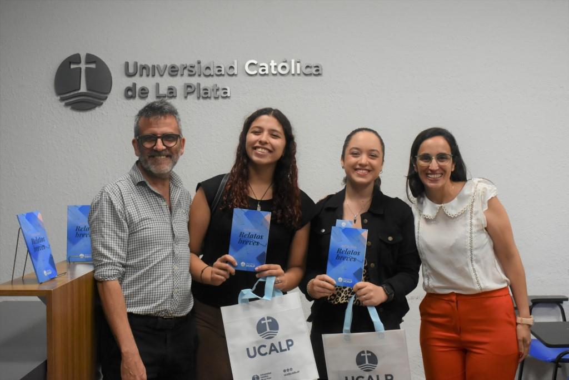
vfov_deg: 29.9
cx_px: 284
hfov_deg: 43.6
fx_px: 711
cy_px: 190
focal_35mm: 45
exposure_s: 1/200
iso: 3200
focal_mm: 30
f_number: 7.1
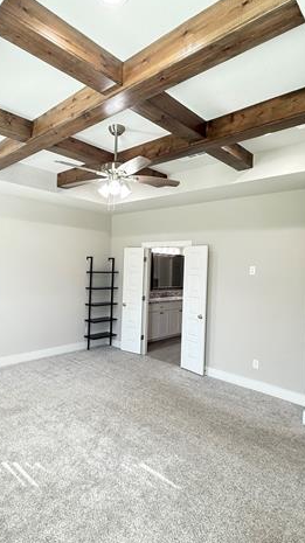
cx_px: 132
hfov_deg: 53.4
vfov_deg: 83.9
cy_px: 267
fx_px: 302
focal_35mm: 21
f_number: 2.2
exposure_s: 1/120
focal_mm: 2.22
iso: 400
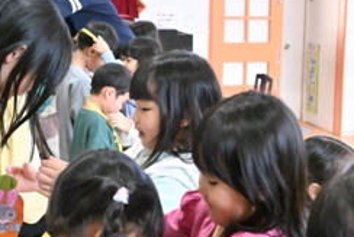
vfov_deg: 13.0
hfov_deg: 19.3
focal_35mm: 106
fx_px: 1041
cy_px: 116
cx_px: 152
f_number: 6
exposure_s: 1/1600
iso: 20000
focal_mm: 43
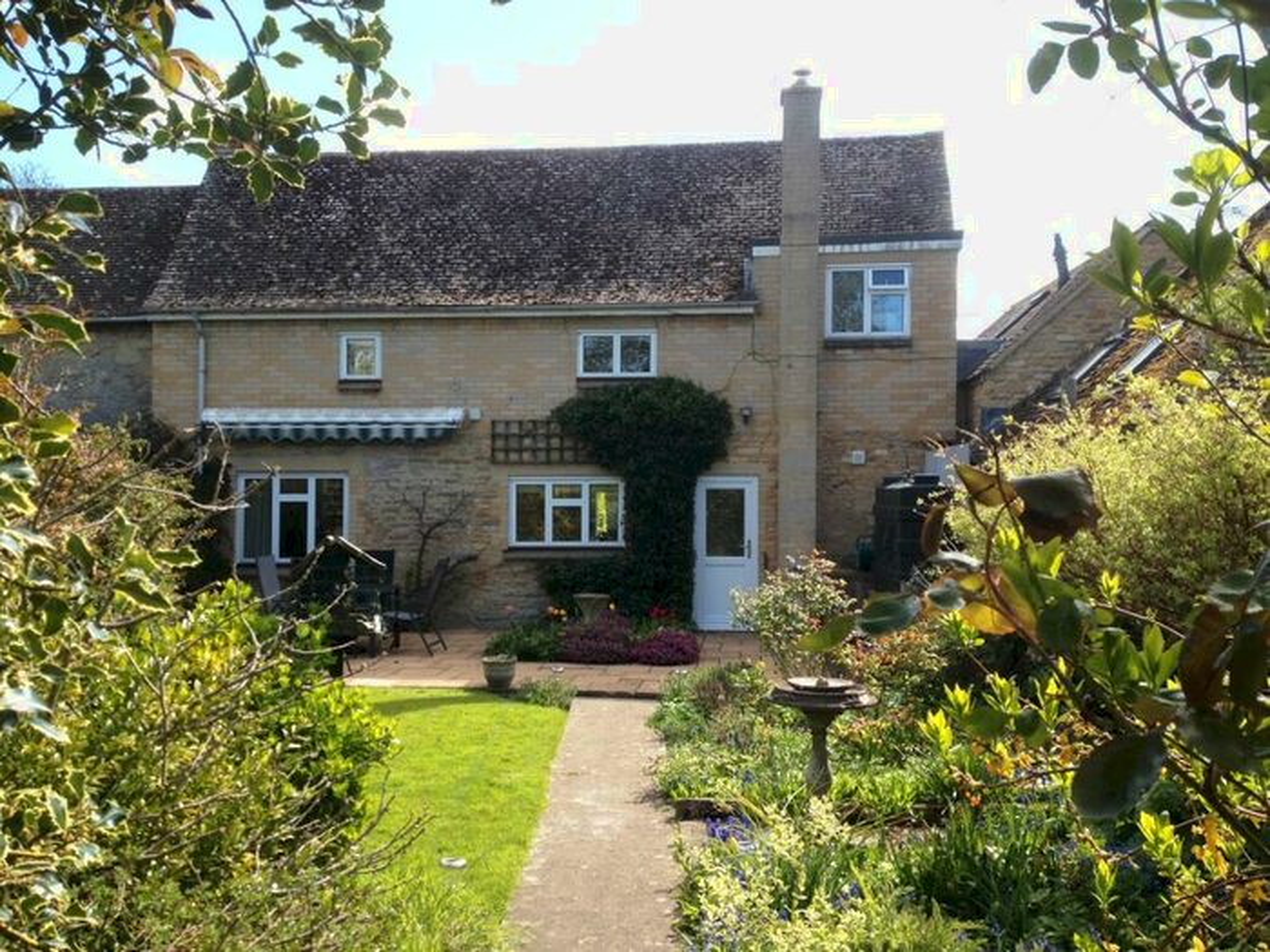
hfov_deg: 52.6
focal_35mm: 35
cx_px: 635
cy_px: 476
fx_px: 1284
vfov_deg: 40.7
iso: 50
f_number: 2.4
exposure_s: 1/717
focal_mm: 4.28
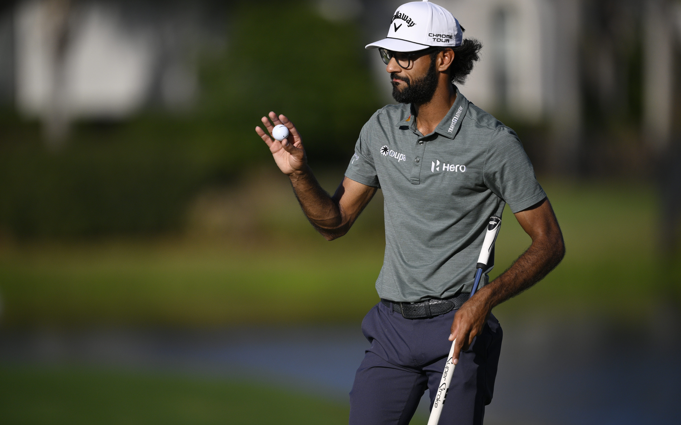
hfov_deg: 5.1
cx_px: 340
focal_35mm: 408
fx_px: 7572
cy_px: 211
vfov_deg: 3.2
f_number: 2.8
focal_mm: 400
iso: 400
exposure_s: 1/13000
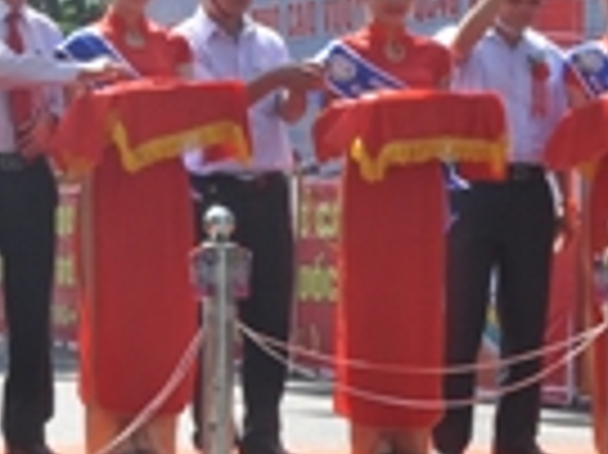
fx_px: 2667
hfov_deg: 11.9
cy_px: 76
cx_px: -534
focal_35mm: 152
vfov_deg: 9.7
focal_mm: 22
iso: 200
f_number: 16
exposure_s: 1/60
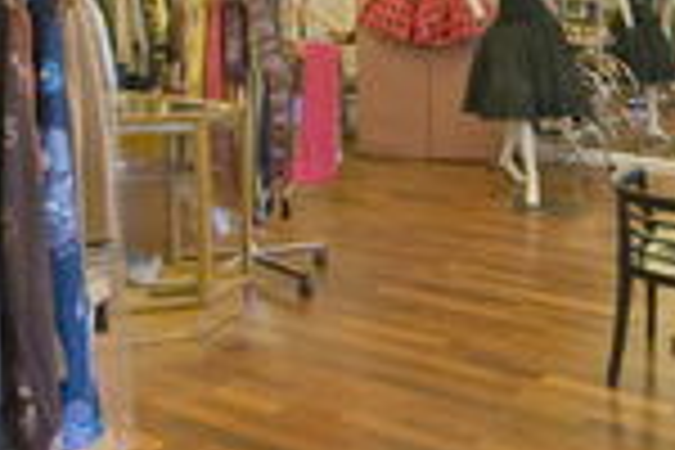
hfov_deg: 40.2
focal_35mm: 48
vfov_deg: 26.9
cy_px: 27
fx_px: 900
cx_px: 486
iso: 1000
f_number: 9
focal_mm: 10
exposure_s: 1/30
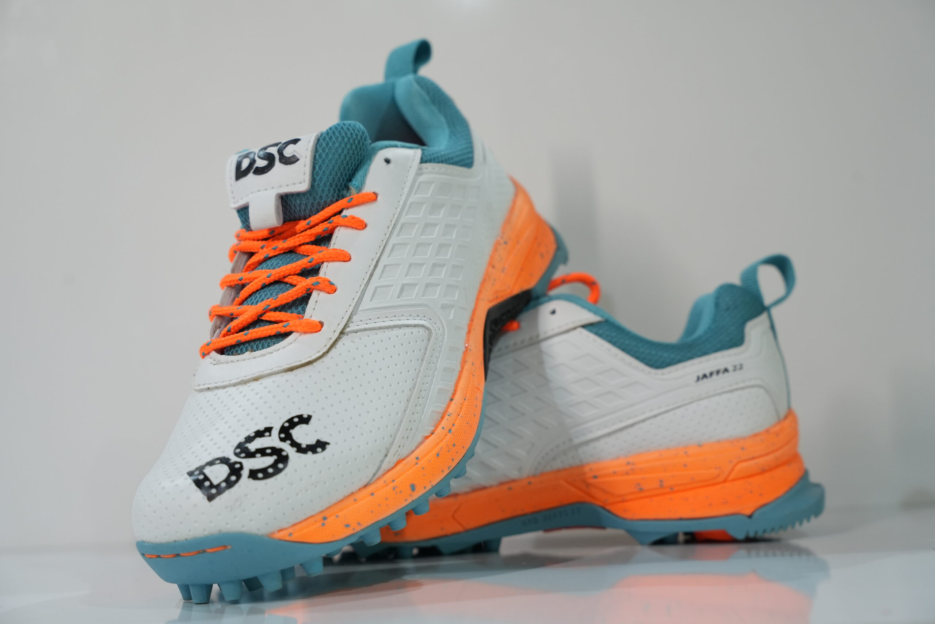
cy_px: 312
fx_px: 1587
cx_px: 468
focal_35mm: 61
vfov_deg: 22.2
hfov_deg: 32.8
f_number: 5.6
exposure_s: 1/100
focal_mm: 61.1
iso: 1250
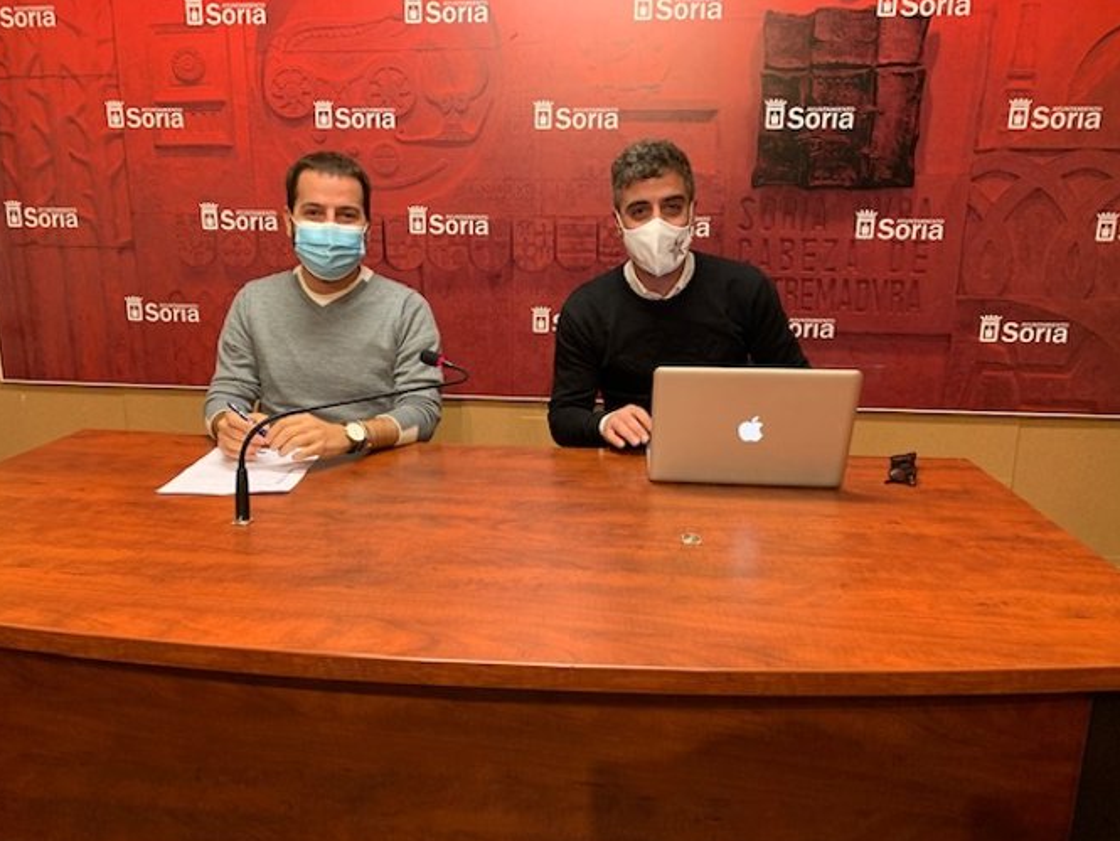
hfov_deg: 65.3
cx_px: 544
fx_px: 874
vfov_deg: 51.4
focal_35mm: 27
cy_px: 433
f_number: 1.8
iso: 200
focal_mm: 4.25
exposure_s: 1/50
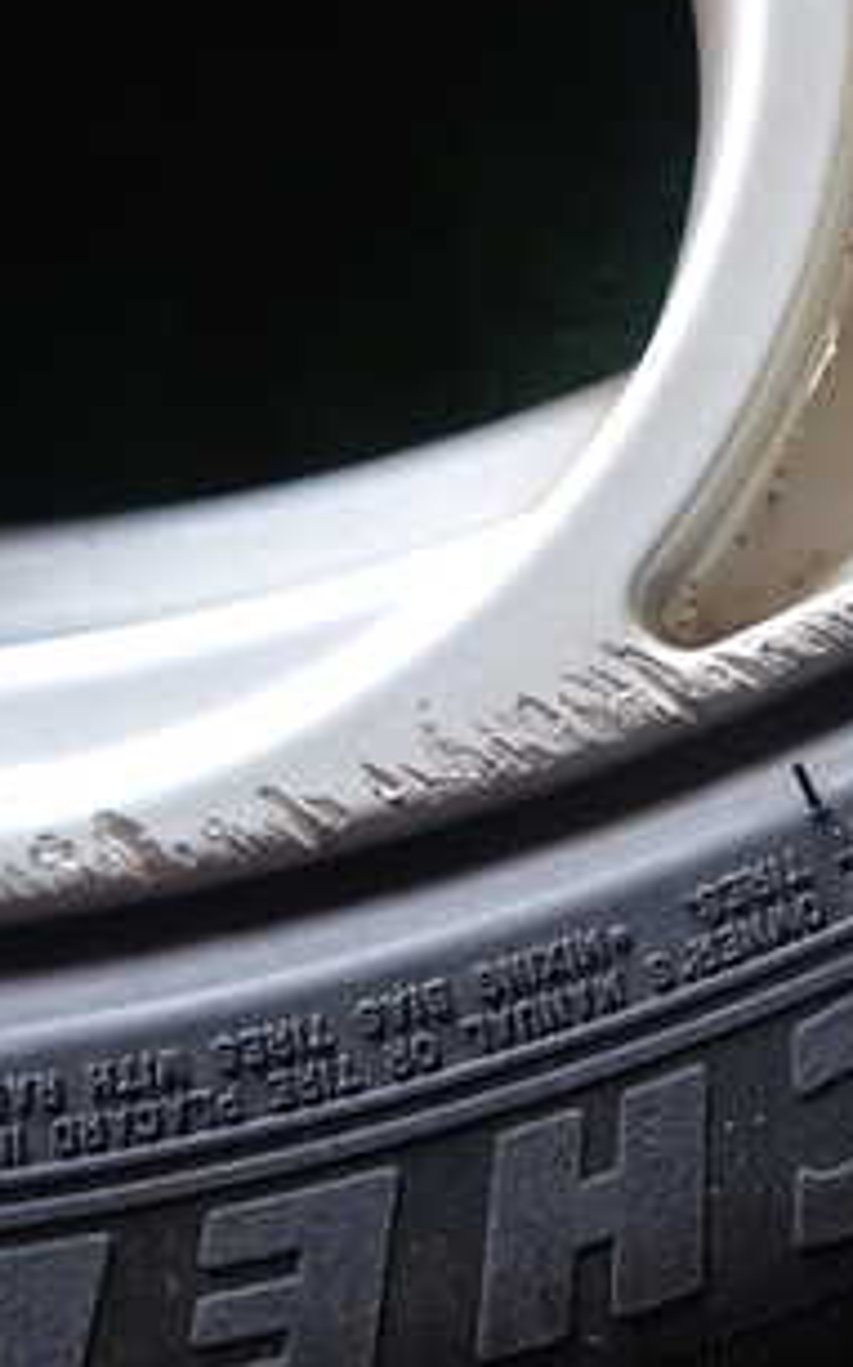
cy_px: 447
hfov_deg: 24.2
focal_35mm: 52
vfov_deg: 38.4
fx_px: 1936
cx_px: 750
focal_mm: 4.5
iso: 200
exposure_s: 1/50
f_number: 2
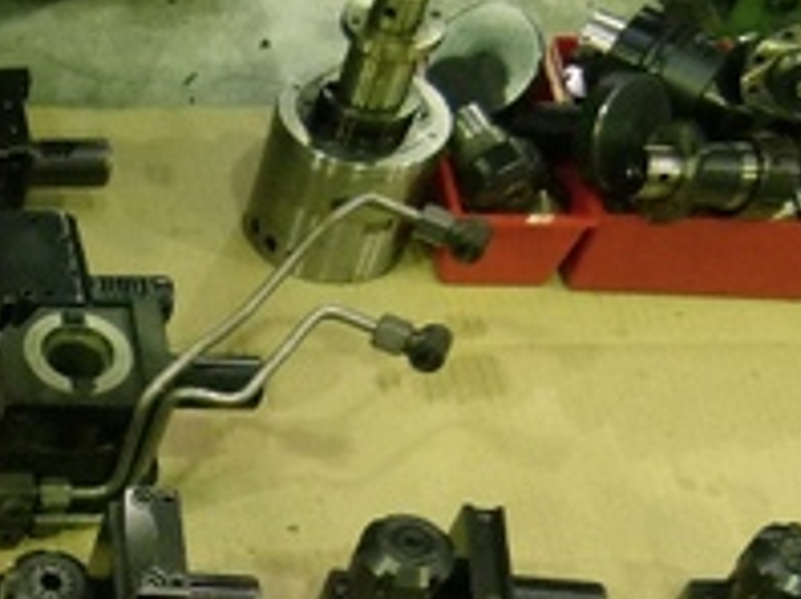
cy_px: 907
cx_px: -368
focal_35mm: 81
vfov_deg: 16.5
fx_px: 1872
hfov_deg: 20.9
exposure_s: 1/13
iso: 400
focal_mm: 4.1
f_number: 3.3
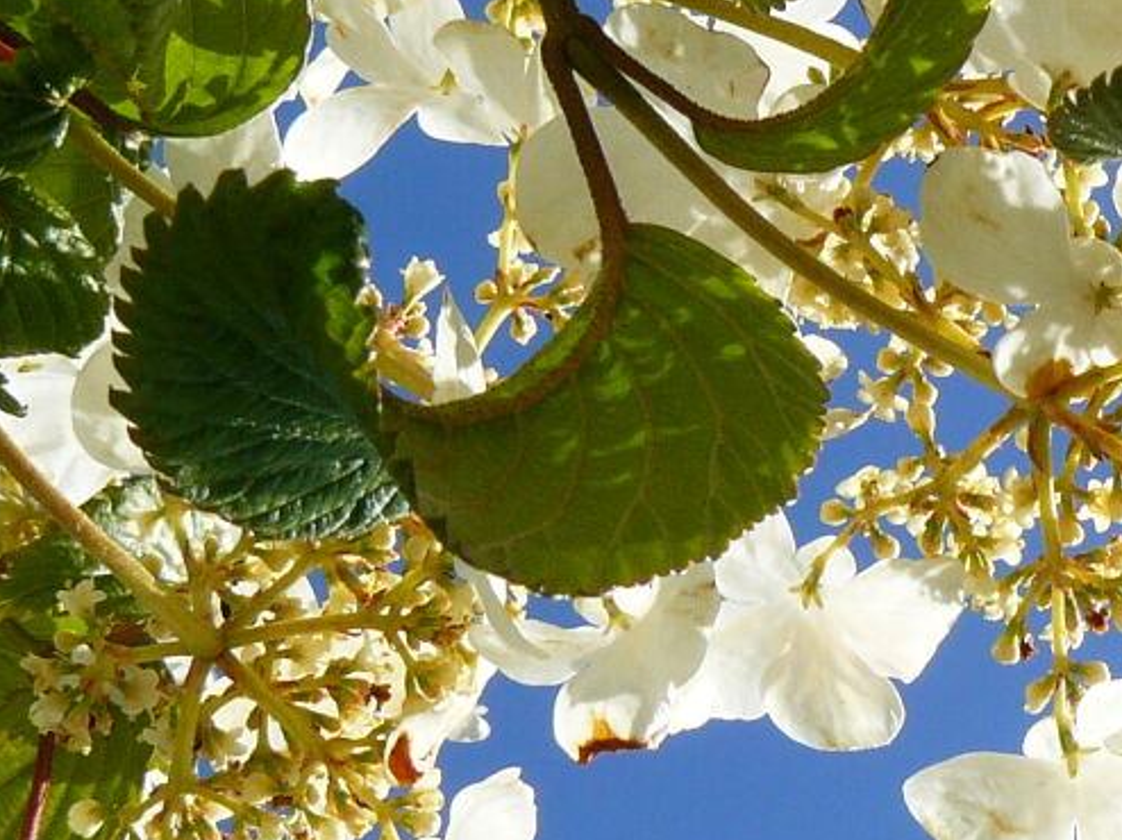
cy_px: 368
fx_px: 3402
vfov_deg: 14.1
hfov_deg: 18.6
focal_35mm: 105
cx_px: 870
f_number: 6.3
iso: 100
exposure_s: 1/400
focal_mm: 6
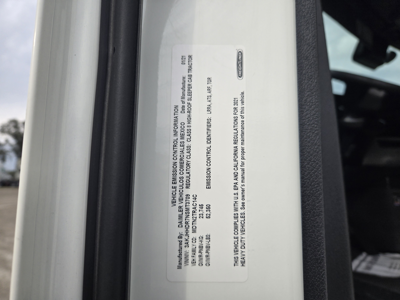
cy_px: 150
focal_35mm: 23
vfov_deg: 58.9
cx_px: 200
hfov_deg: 73.9
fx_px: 266
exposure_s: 1/1154
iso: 25
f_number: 1.8
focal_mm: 5.4
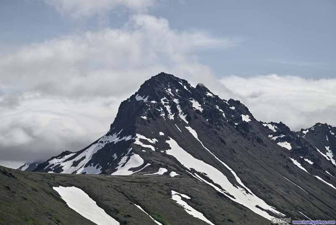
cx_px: 168
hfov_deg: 17.1
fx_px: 1120
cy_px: 112
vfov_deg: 11.4
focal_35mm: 120
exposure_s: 1/2500
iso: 100
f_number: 5.6
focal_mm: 120
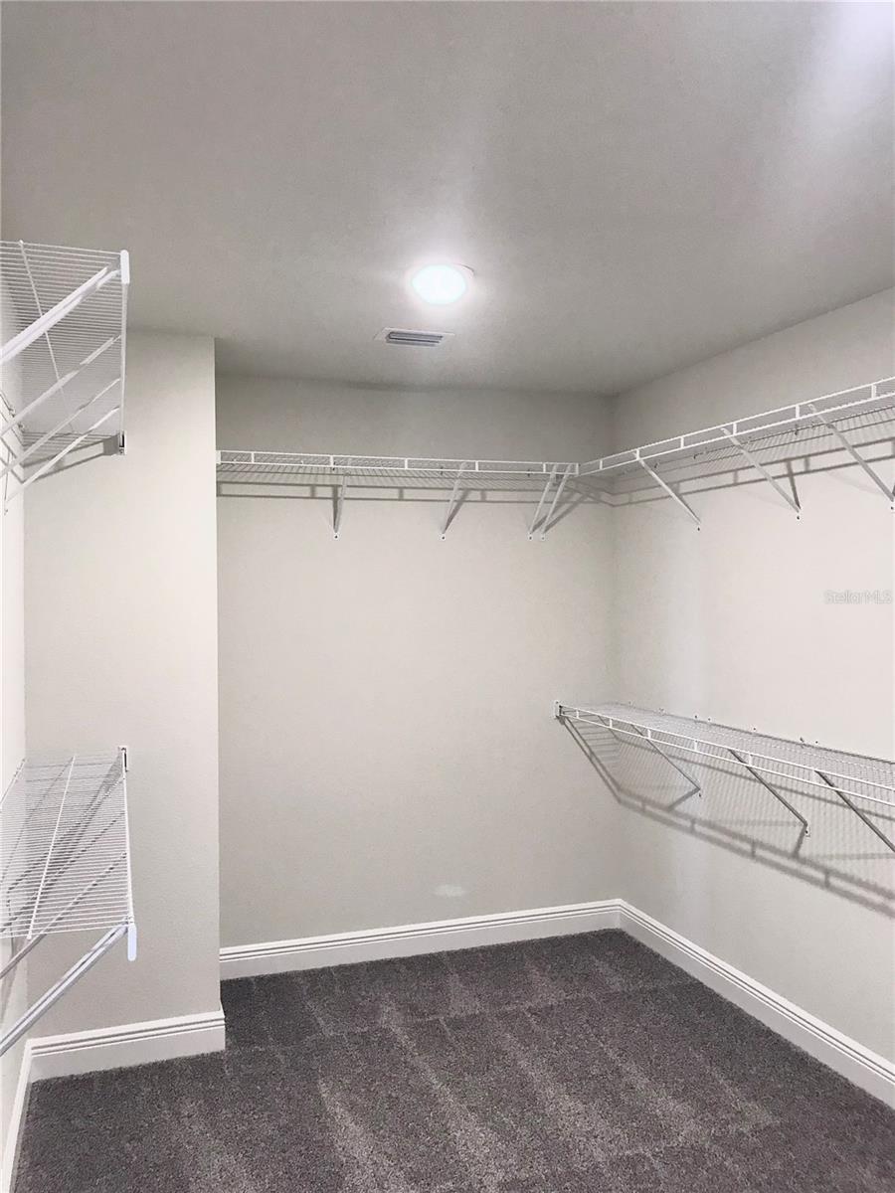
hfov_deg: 49.7
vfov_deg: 63.4
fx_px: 965
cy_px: 596
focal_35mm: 28
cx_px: 448
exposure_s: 1/20
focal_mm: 3.99
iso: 40
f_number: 1.8
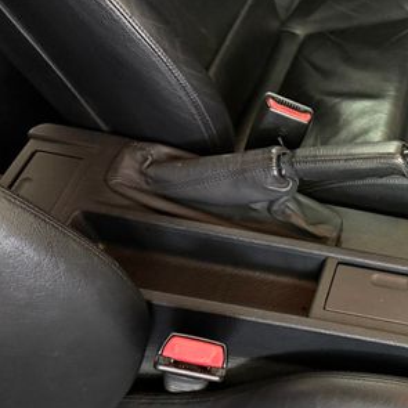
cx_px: 432
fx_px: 613
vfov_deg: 36.6
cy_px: 257
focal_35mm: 46
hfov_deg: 32.9
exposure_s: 1/30
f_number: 1.78
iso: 1250
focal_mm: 6.76
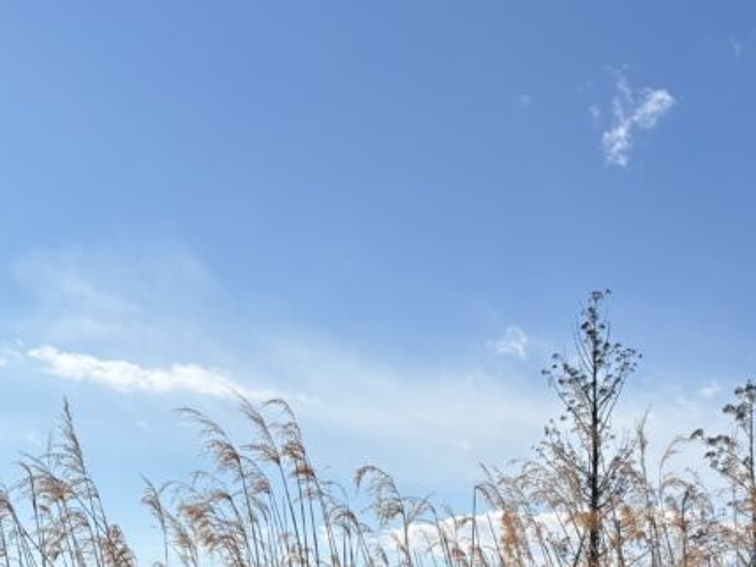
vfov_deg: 22.6
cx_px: 404
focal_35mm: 62
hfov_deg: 31.2
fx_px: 1354
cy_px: 583
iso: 50
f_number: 1.6
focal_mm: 5.96
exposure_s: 1/5618
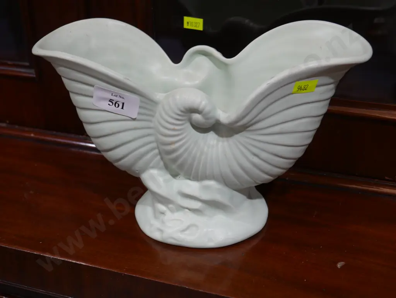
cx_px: 198
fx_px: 664
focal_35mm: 58
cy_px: 149
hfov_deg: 33.2
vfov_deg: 25.3
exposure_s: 1/60
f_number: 5.4
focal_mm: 29
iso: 400
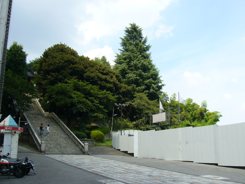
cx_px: 122
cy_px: 92
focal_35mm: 40
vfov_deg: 36.0
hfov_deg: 46.8
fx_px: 283
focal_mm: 6.6
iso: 80
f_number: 6
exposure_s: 1/125
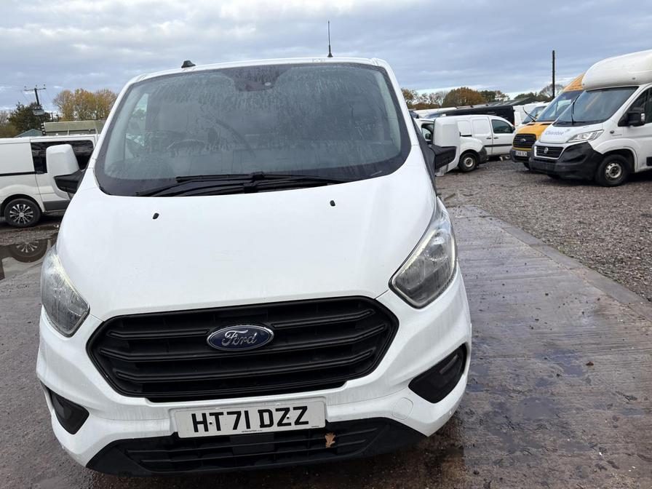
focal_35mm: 26
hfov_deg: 67.3
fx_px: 490
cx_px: 326
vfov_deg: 53.1
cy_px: 244
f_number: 1.6
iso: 50
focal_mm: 5.96
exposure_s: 1/1550
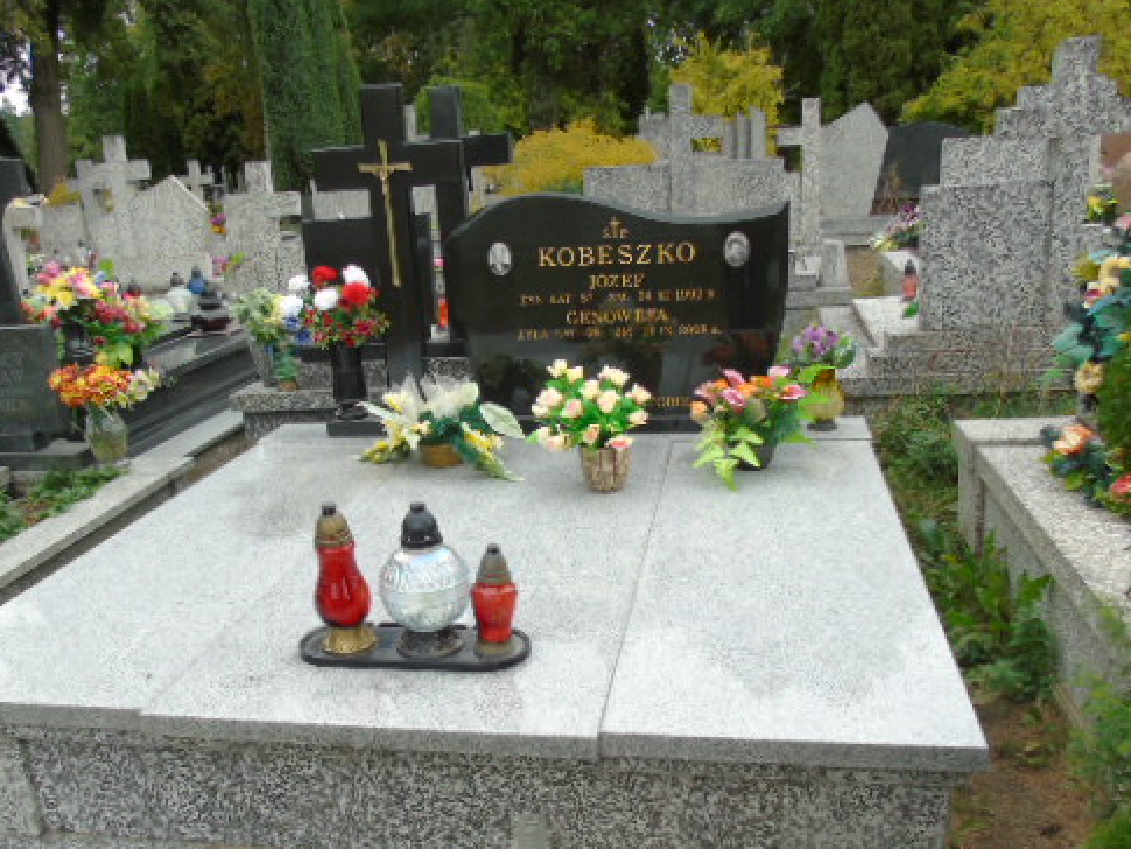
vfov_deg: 42.7
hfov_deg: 55.3
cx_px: 525
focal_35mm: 33
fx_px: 1078
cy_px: 527
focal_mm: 4.4
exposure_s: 1/125
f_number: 3.4
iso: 80
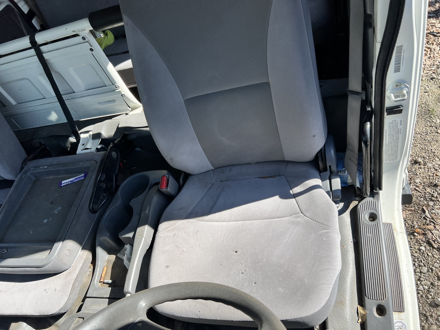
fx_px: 330
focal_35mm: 26
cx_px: 220
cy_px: 165
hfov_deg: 67.3
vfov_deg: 53.1
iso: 50
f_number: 1.5
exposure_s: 1/1295
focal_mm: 5.7
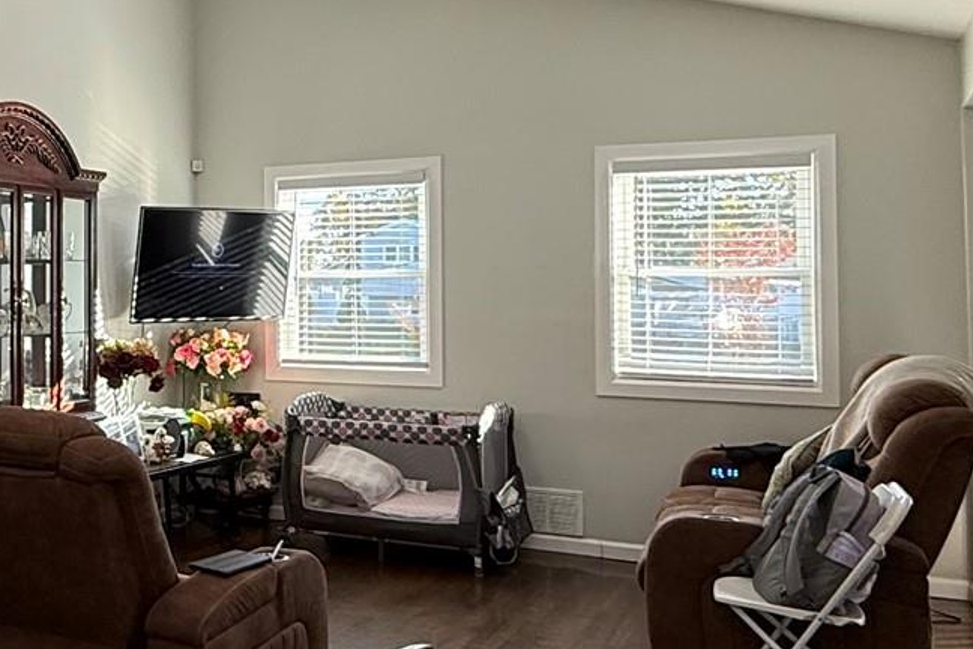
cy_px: 242
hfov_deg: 38.4
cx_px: 18
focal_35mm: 46
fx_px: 1243
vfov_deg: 29.1
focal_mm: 2.22
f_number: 2.2
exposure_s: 1/120
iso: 125
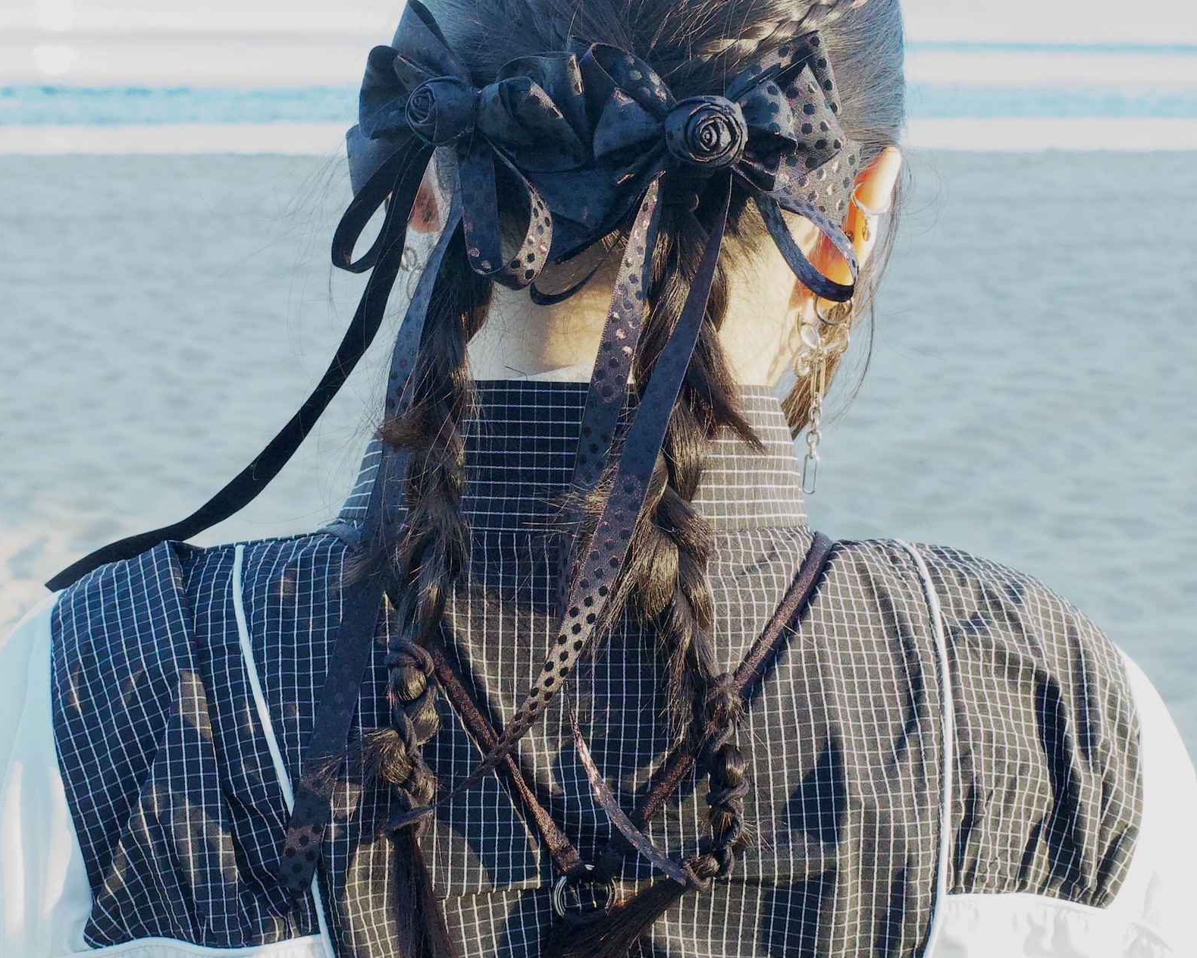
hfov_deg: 28.3
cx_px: 603
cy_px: 376
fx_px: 2373
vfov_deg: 22.8
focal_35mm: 67
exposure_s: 1/350
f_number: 5.6
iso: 1600
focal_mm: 18.3
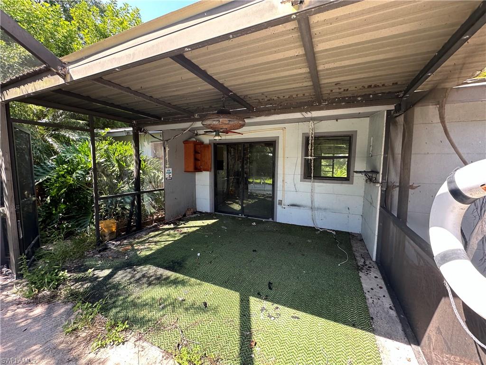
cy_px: 182
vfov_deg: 85.7
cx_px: 243
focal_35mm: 14
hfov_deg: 102.1
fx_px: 197
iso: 50
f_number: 2.2
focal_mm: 2.22
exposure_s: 1/99
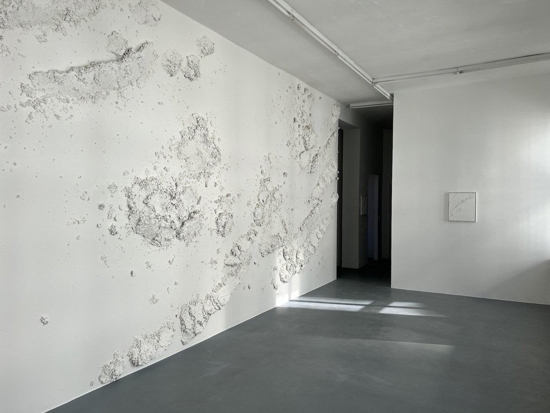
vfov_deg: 53.1
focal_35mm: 26
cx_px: 275
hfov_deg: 67.3
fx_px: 413
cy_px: 206
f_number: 1.5
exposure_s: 1/1029
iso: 50
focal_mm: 5.7
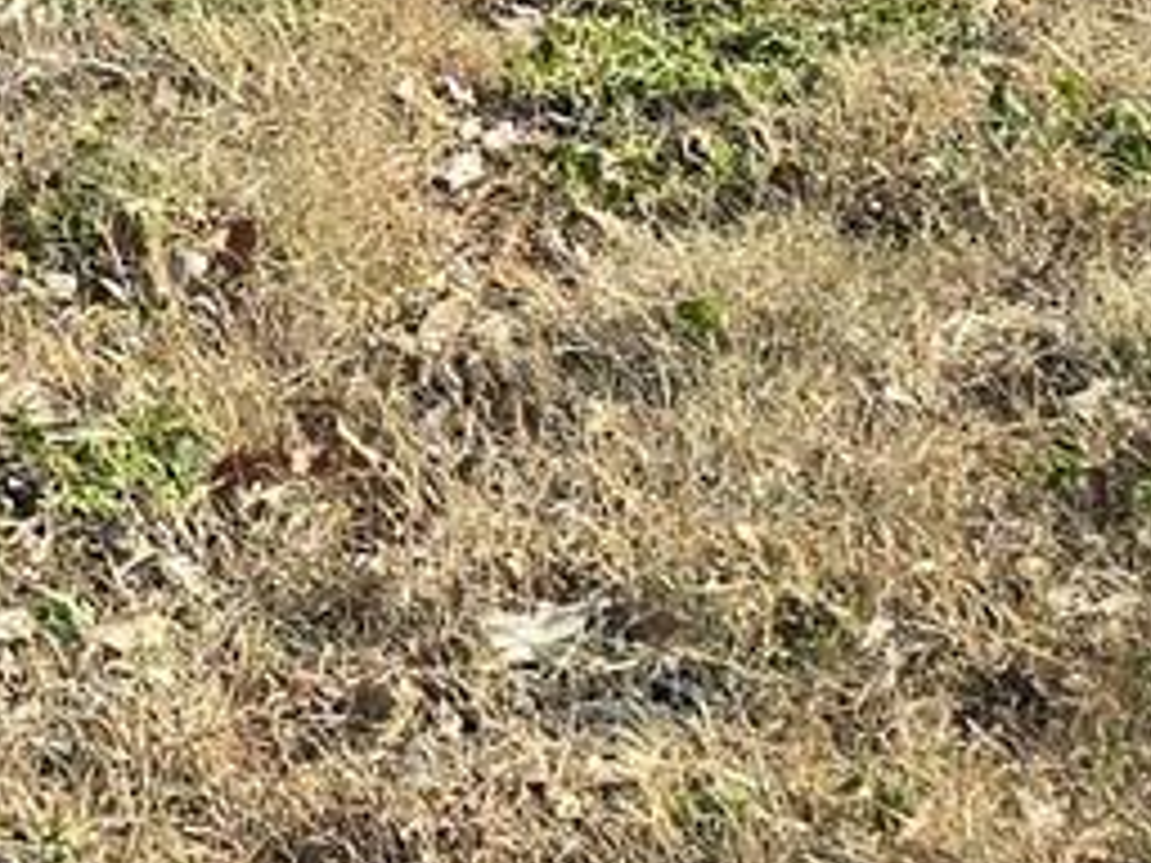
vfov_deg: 7.7
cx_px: -980
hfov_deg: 10.1
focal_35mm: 184
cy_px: -935
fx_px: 6118
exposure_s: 1/590
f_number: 1.7
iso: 12
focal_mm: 6.3
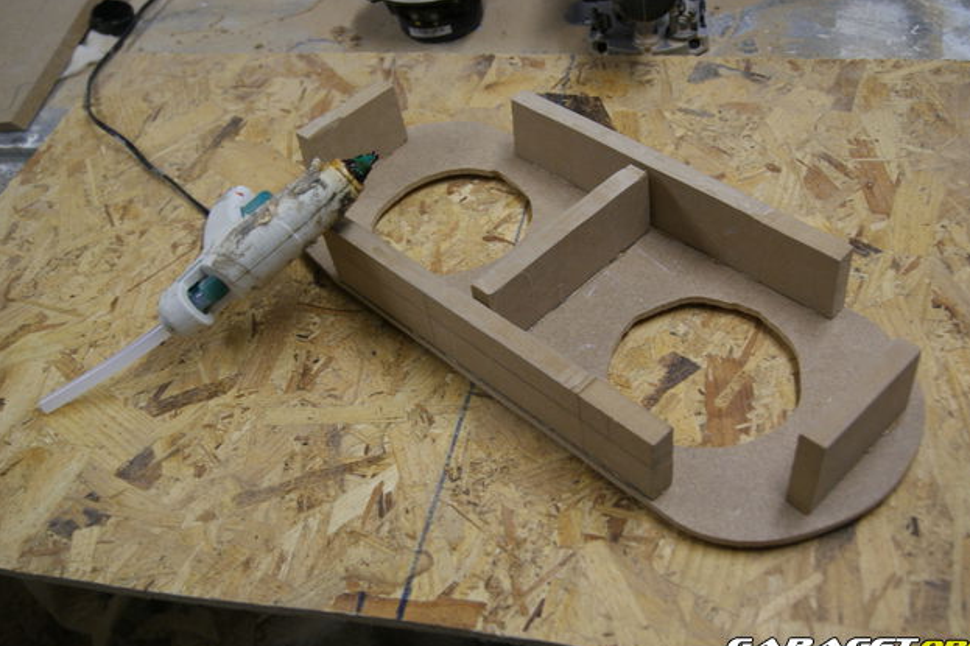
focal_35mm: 37
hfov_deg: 51.9
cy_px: 329
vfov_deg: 35.9
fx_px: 997
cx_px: 495
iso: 400
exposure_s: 1/15
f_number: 4
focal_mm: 24
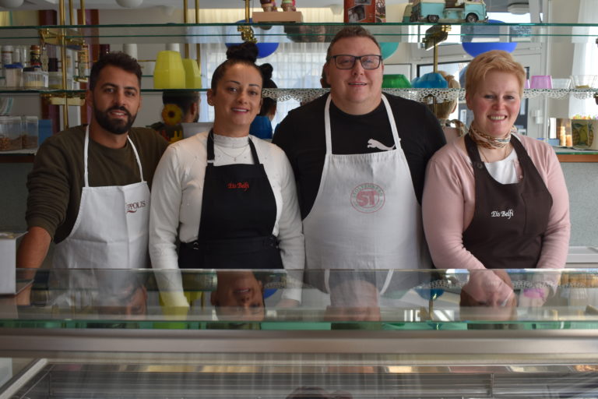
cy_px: 200
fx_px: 648
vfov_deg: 34.2
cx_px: 299
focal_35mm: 39
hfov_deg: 49.6
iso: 200
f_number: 6.3
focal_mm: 26
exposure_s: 1/160
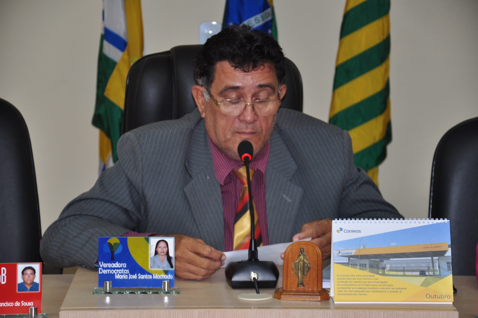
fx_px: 1691
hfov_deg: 16.1
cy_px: 159
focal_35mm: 128
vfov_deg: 10.7
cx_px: 239
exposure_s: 1/60
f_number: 5.6
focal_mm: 85
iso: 400
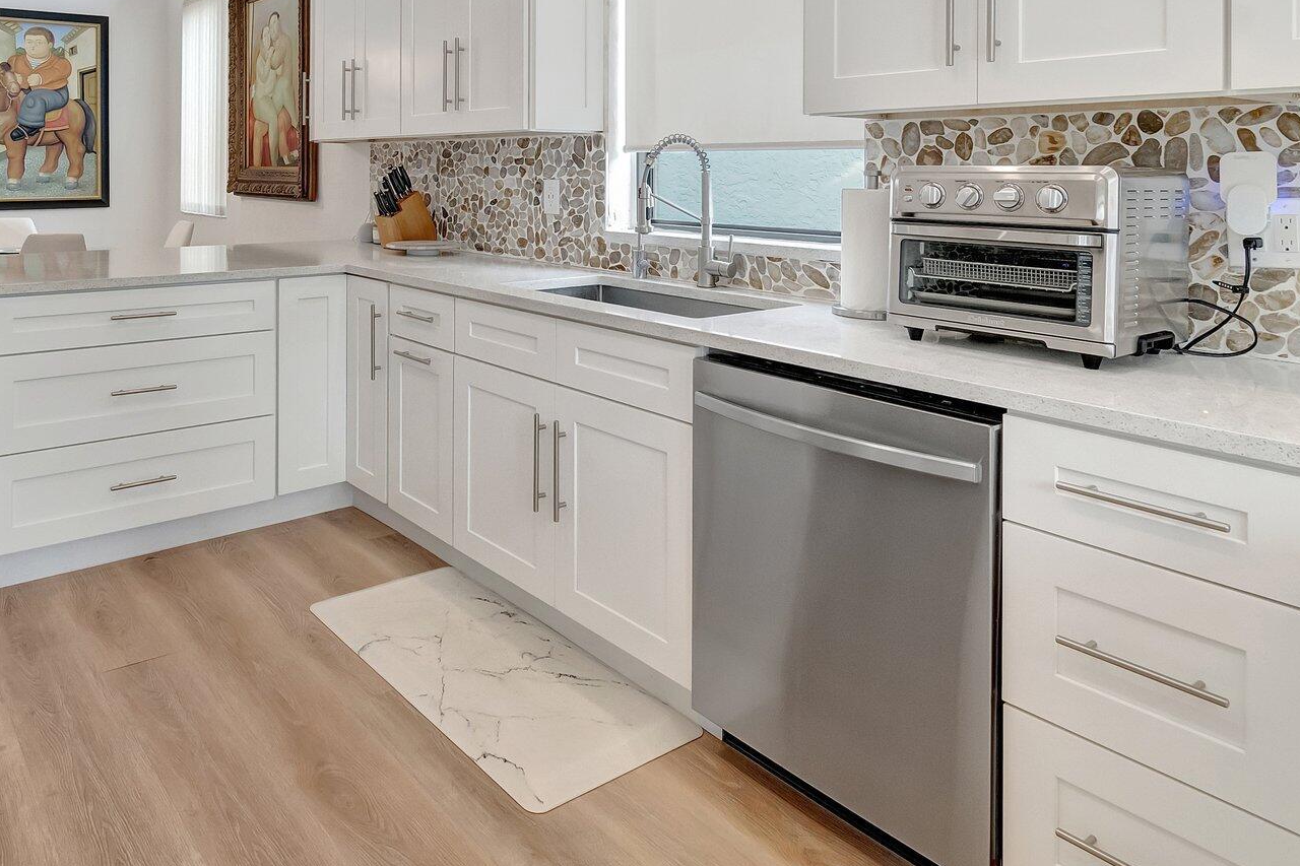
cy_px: 180
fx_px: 866
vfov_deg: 50.1
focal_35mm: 24
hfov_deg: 71.6
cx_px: 435
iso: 1000
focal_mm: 10
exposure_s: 1/20
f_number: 8
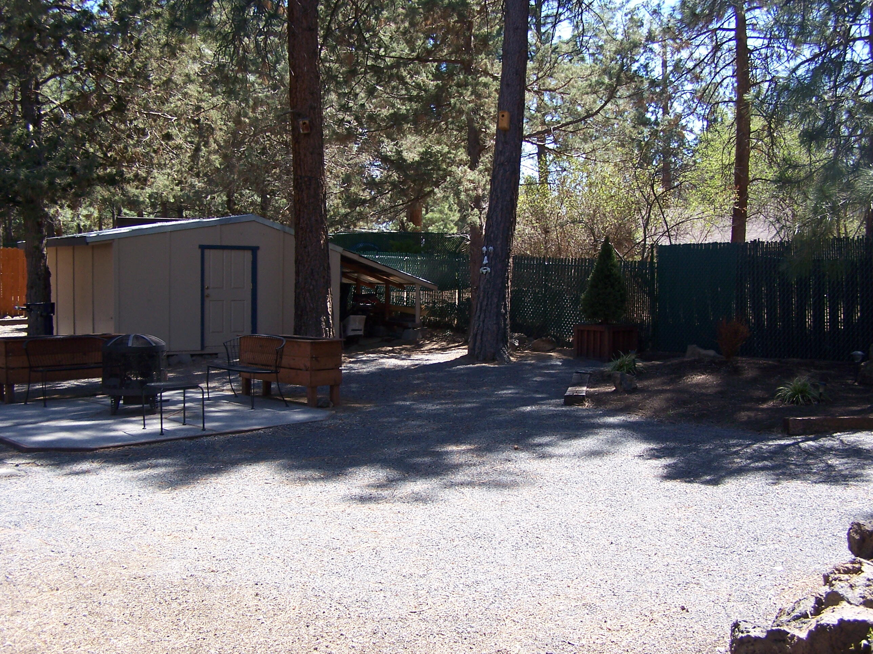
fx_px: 958
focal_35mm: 38
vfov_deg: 37.7
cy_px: 327
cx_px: 436
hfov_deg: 49.0
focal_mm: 6.3
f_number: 2.8
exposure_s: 1/250
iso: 80
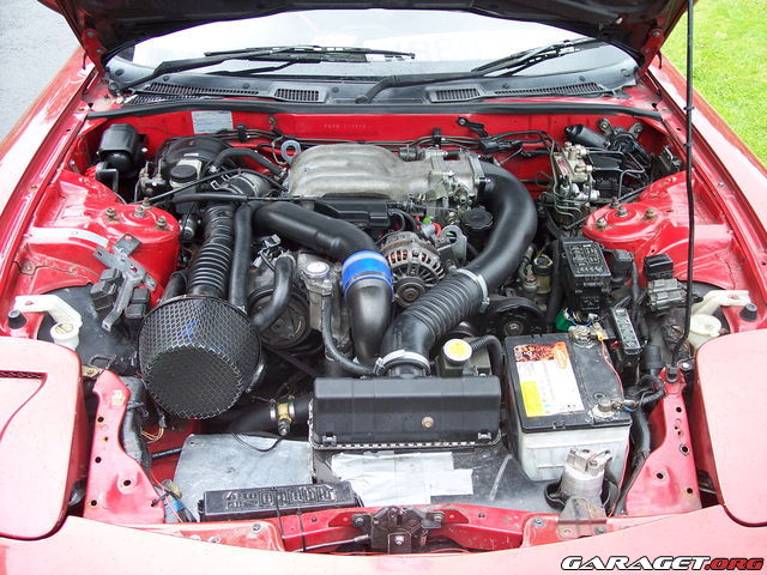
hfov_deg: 47.9
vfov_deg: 36.8
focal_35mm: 39
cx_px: 384
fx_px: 864
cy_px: 288
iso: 100
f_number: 3.4
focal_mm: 8
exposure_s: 1/90
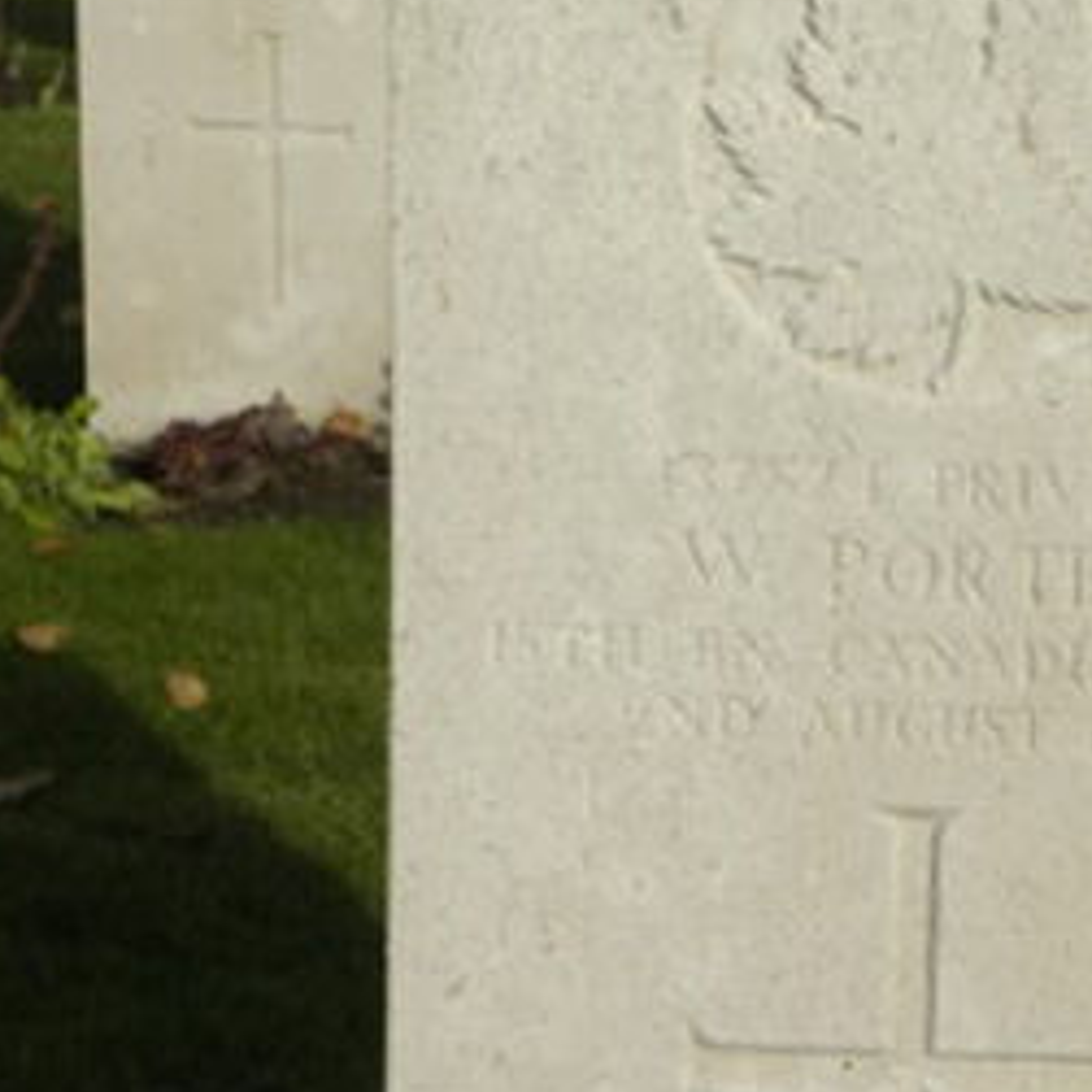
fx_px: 4426
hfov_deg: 14.0
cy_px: 707
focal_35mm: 124
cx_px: 827
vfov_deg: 14.0
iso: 64
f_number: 6.3
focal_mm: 11.8
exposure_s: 1/408
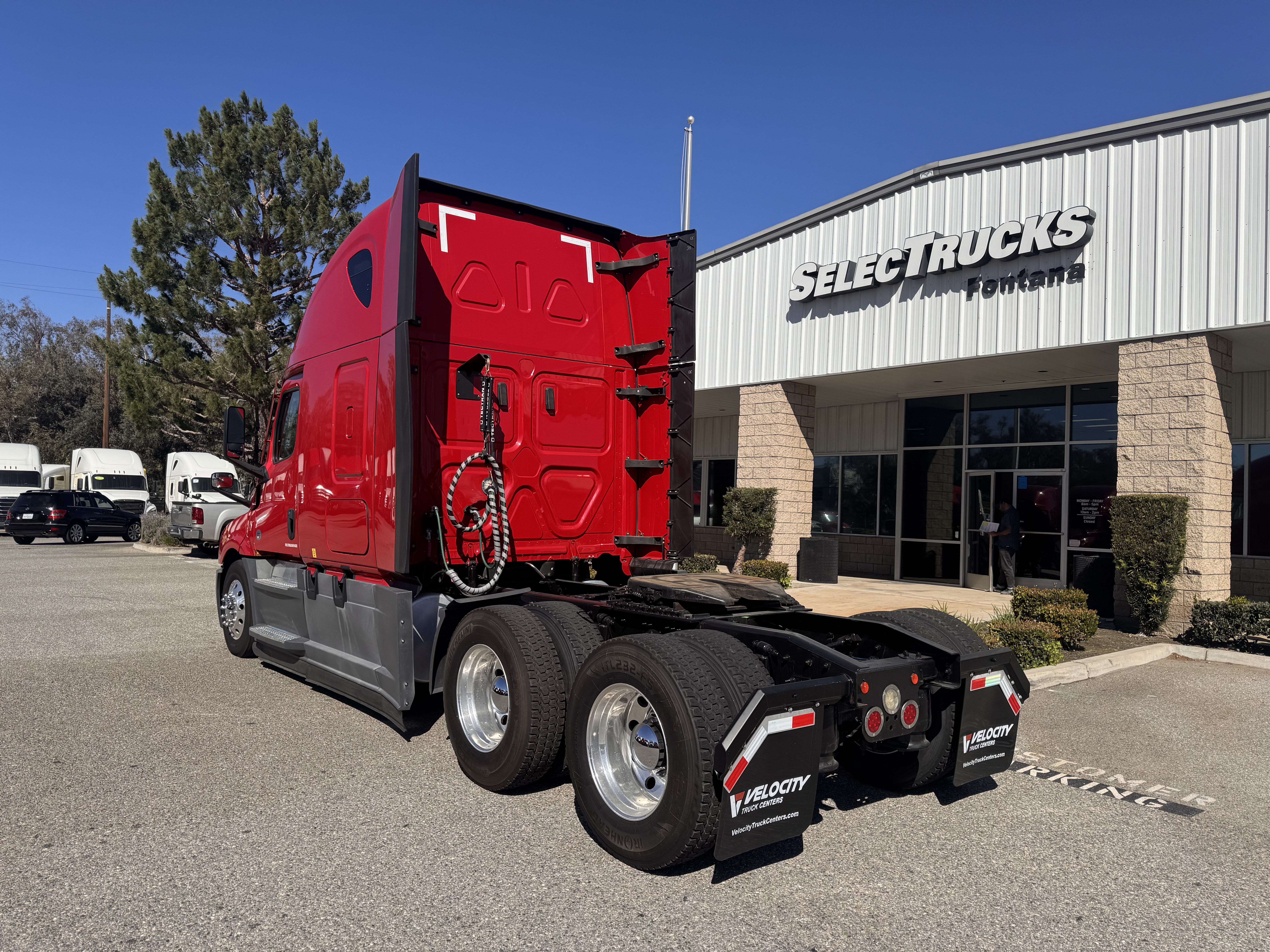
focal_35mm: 24
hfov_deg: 71.6
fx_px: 881
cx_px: 635
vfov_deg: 56.8
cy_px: 476
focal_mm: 6.76
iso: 80
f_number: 1.78
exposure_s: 1/5814
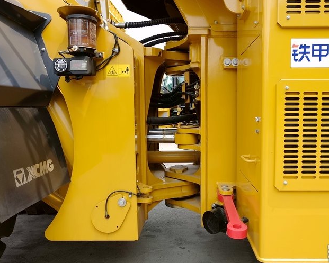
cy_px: 127
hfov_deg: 60.3
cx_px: 184
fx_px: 282
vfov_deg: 50.0
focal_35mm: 29
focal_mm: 16
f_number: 5
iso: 100
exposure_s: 1/200
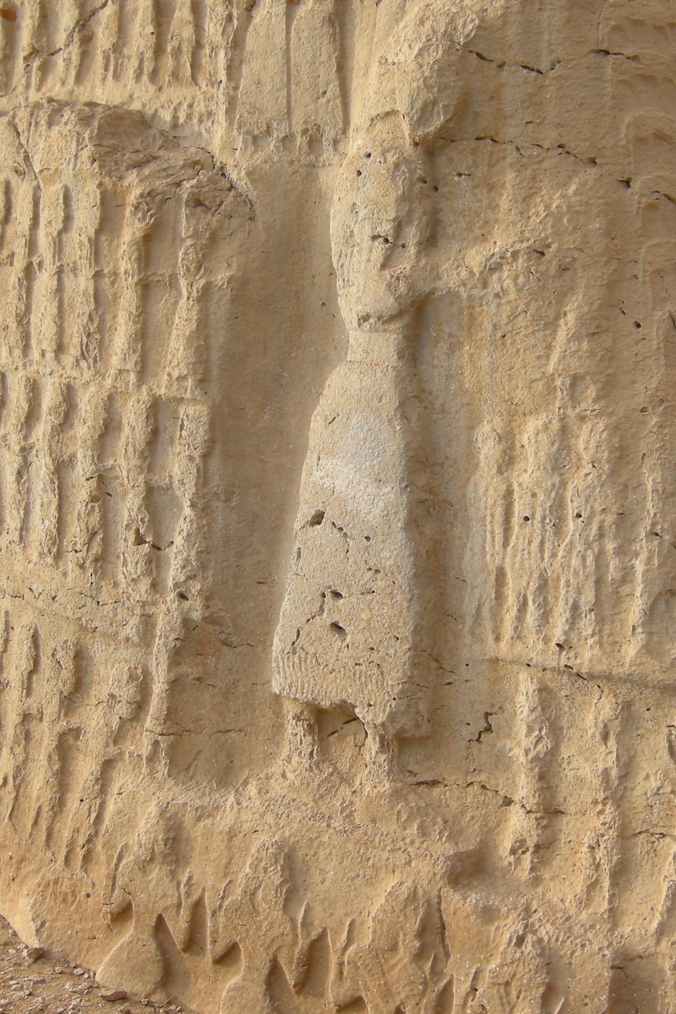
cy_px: 495
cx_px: 512
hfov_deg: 21.1
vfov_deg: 31.4
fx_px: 1802
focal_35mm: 64
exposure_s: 1/81.4
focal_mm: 7.5
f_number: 3.8
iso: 64
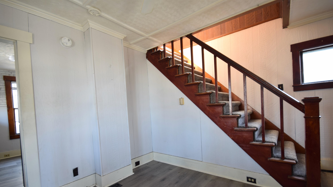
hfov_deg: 99.4
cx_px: 165
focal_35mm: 16
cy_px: 113
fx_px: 141
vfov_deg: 66.4
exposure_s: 1/3
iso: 200
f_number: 7.1
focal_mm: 10
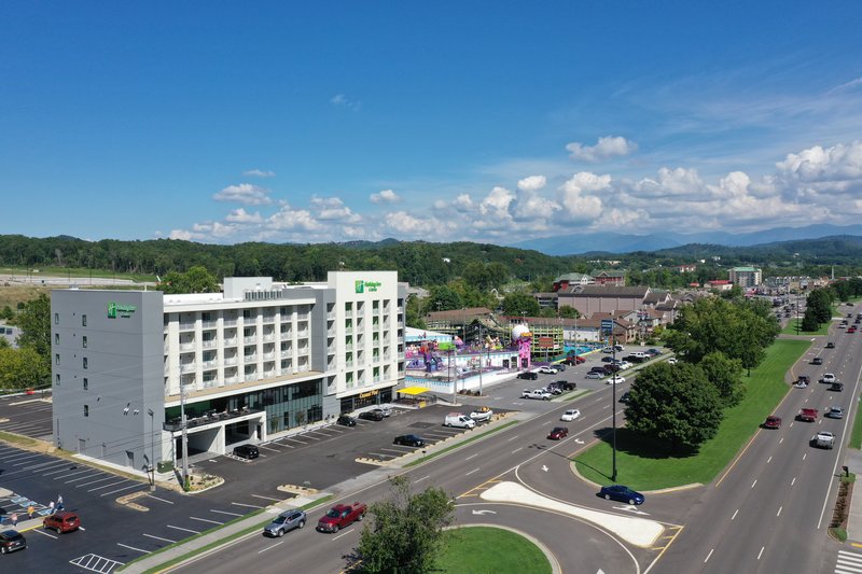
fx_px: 670
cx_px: 431
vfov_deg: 46.4
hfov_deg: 65.5
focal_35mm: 28
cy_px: 287
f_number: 6.3
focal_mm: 10.26
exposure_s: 1/500
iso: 100
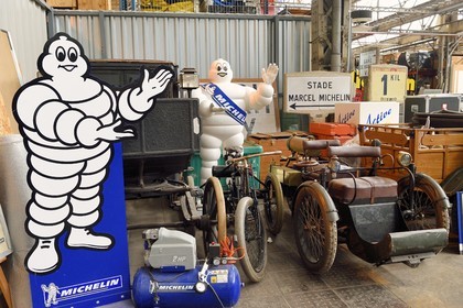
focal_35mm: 30
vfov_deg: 43.6
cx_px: 232
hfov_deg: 61.9
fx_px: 386
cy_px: 154
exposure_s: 1/40
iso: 1600
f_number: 7.1
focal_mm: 30
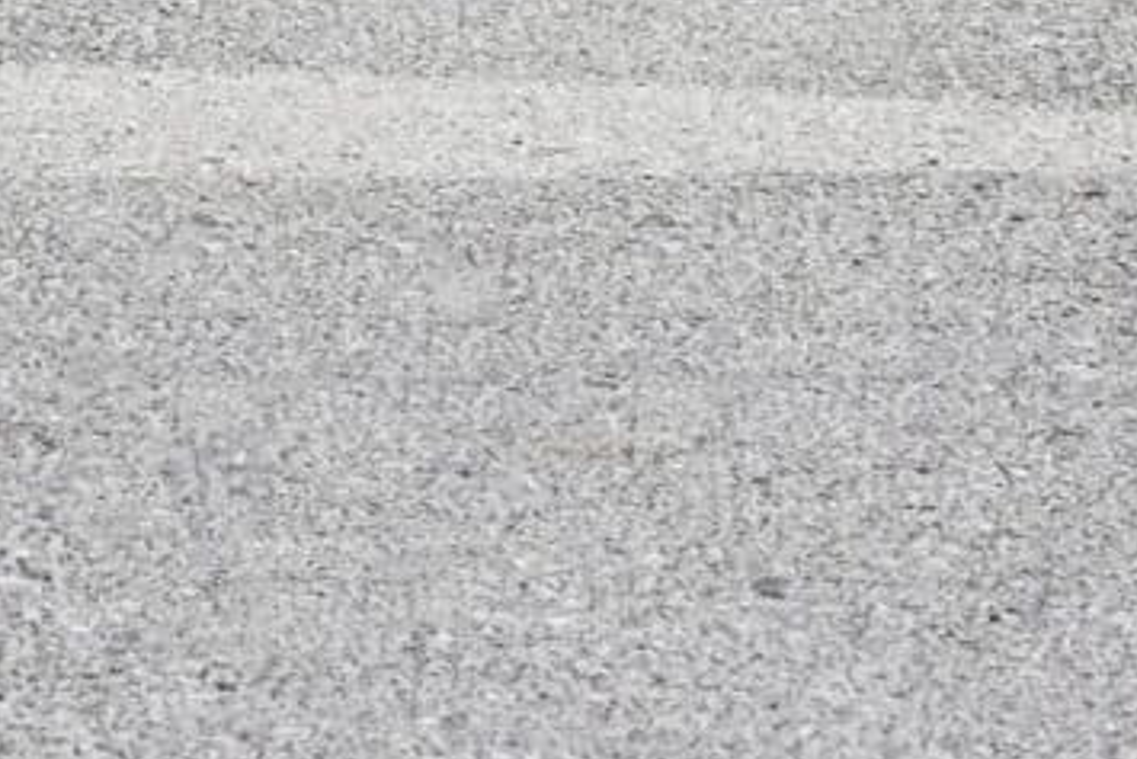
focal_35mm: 1137
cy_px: -1763
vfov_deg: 1.2
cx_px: 323
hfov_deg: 1.8
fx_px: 35911
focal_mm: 105
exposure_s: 1/160
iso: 1000
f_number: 16
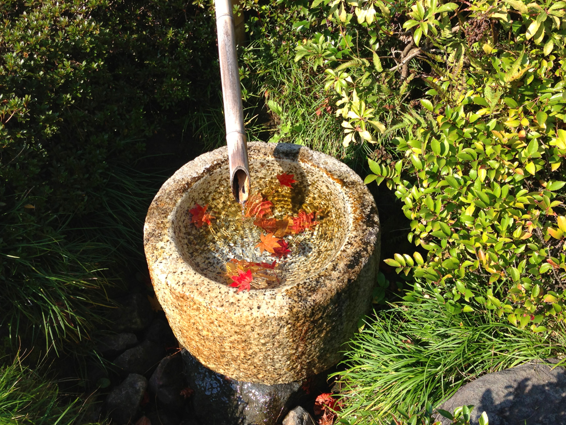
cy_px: 218
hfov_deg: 54.0
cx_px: 277
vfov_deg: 41.8
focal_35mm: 34
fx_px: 556
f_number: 2.4
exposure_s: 1/669
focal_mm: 4.13
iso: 50
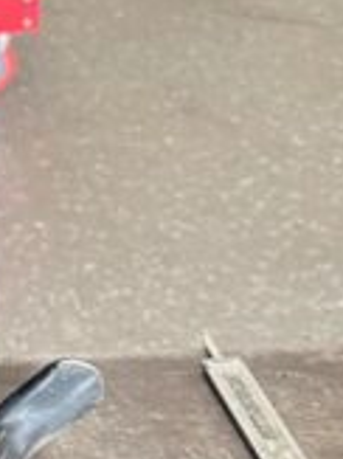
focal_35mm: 128
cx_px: -365
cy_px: 265
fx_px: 1693
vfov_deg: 15.4
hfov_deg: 10.5
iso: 125
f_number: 1.8
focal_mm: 4.25
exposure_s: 1/60
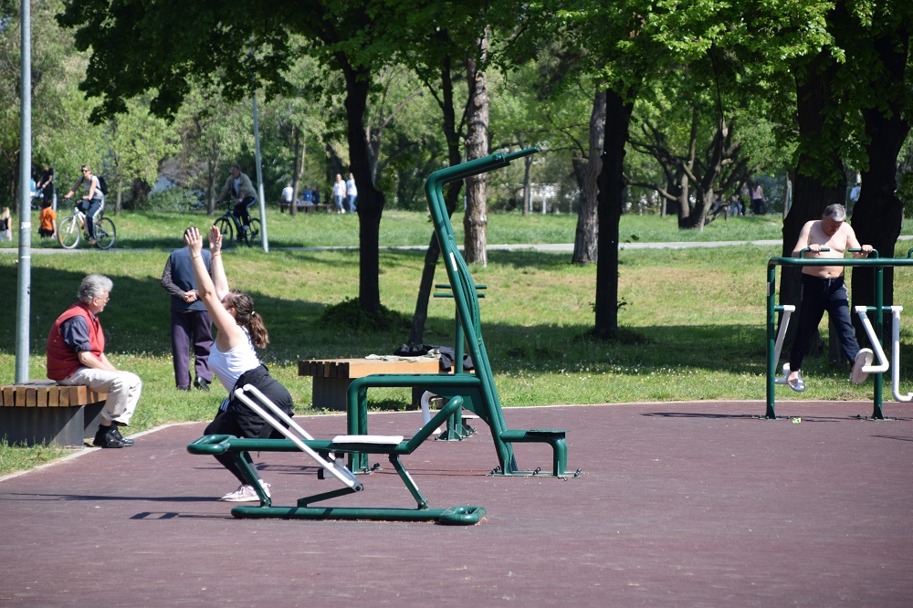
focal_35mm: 195
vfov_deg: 7.0
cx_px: 456
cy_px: 304
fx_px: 4944
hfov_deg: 10.6
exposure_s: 1/250
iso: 100
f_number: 5.6
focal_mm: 130
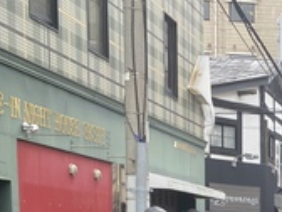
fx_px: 758
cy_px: 345
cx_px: 453
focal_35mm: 93
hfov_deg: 18.2
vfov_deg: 14.5
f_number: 1.8
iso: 32
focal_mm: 4.25
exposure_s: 1/177
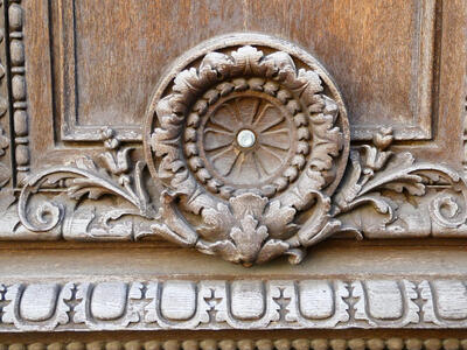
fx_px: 823
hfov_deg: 31.7
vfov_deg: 24.0
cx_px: 234
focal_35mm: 61
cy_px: 175
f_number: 4.3
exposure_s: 1/80
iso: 250
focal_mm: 10.9
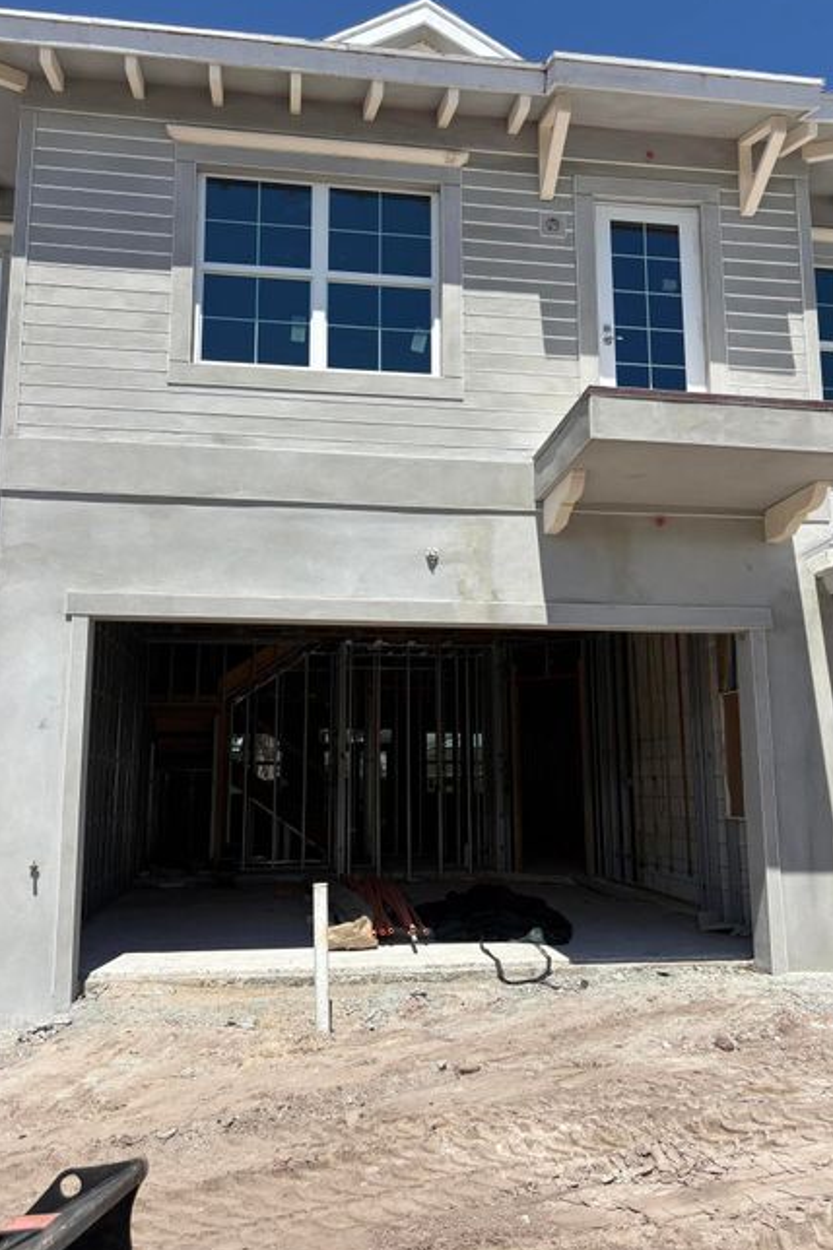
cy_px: 620
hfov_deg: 46.4
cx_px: 417
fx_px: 972
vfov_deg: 65.5
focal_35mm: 28
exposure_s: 1/4608
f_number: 1.6
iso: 50
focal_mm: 5.96
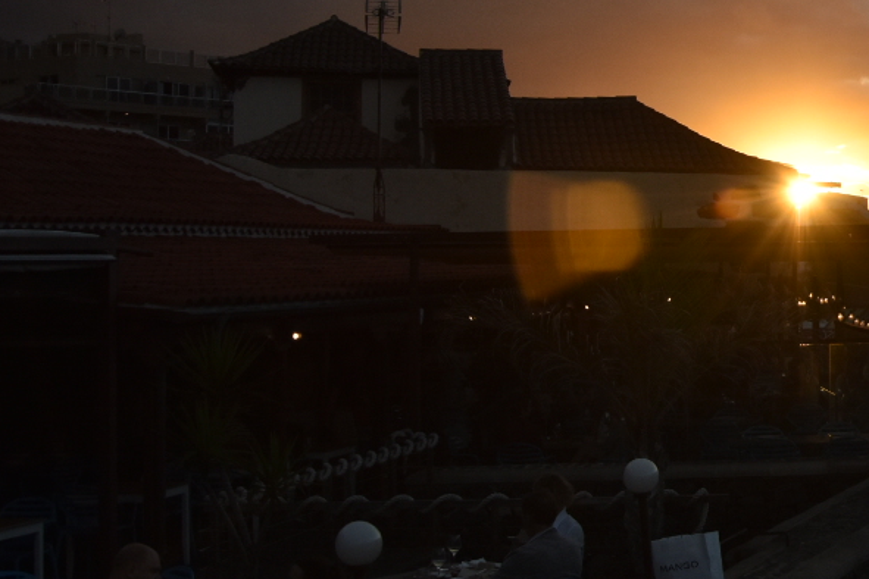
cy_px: 148
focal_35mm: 74
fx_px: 1786
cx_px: 1172
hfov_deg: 23.6
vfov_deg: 18.3
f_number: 4.5
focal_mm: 18
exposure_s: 1/1000
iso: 400
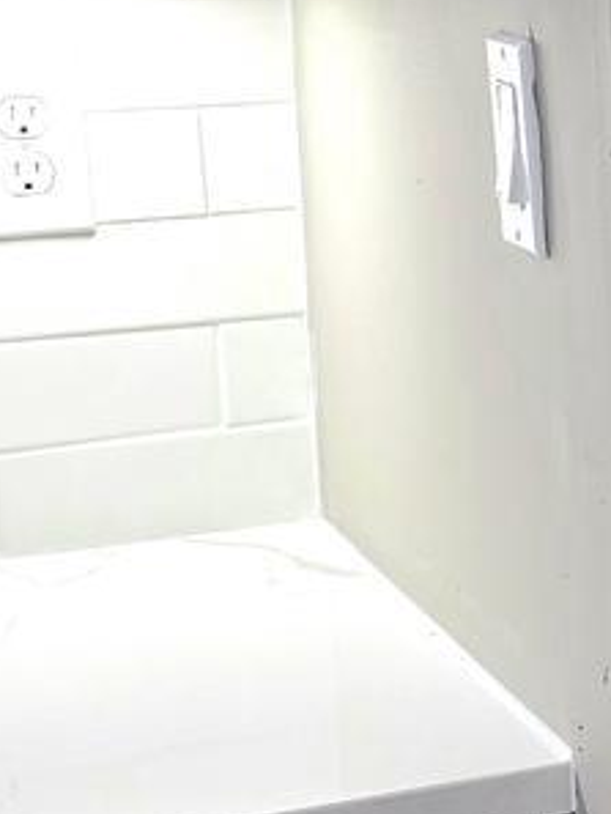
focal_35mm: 119
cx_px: 1184
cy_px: 307
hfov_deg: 11.4
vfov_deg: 16.5
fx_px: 2799
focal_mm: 6.3
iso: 32
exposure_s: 1/120
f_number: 1.7
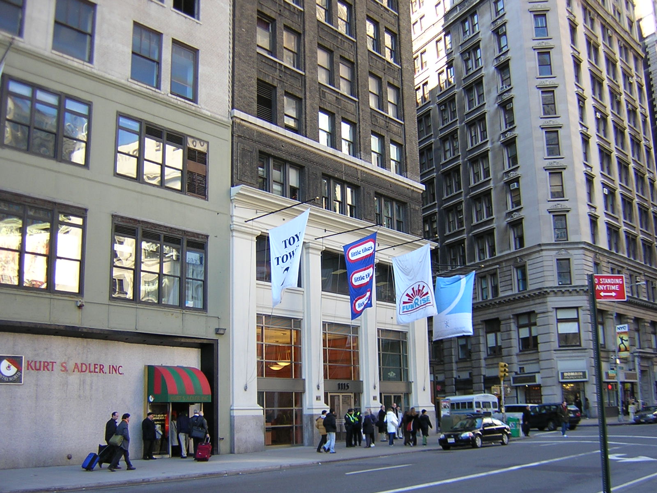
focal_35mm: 36
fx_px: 683
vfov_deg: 39.7
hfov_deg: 51.4
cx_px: 328
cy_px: 246
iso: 100
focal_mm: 4.7
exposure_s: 1/106
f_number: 2.6
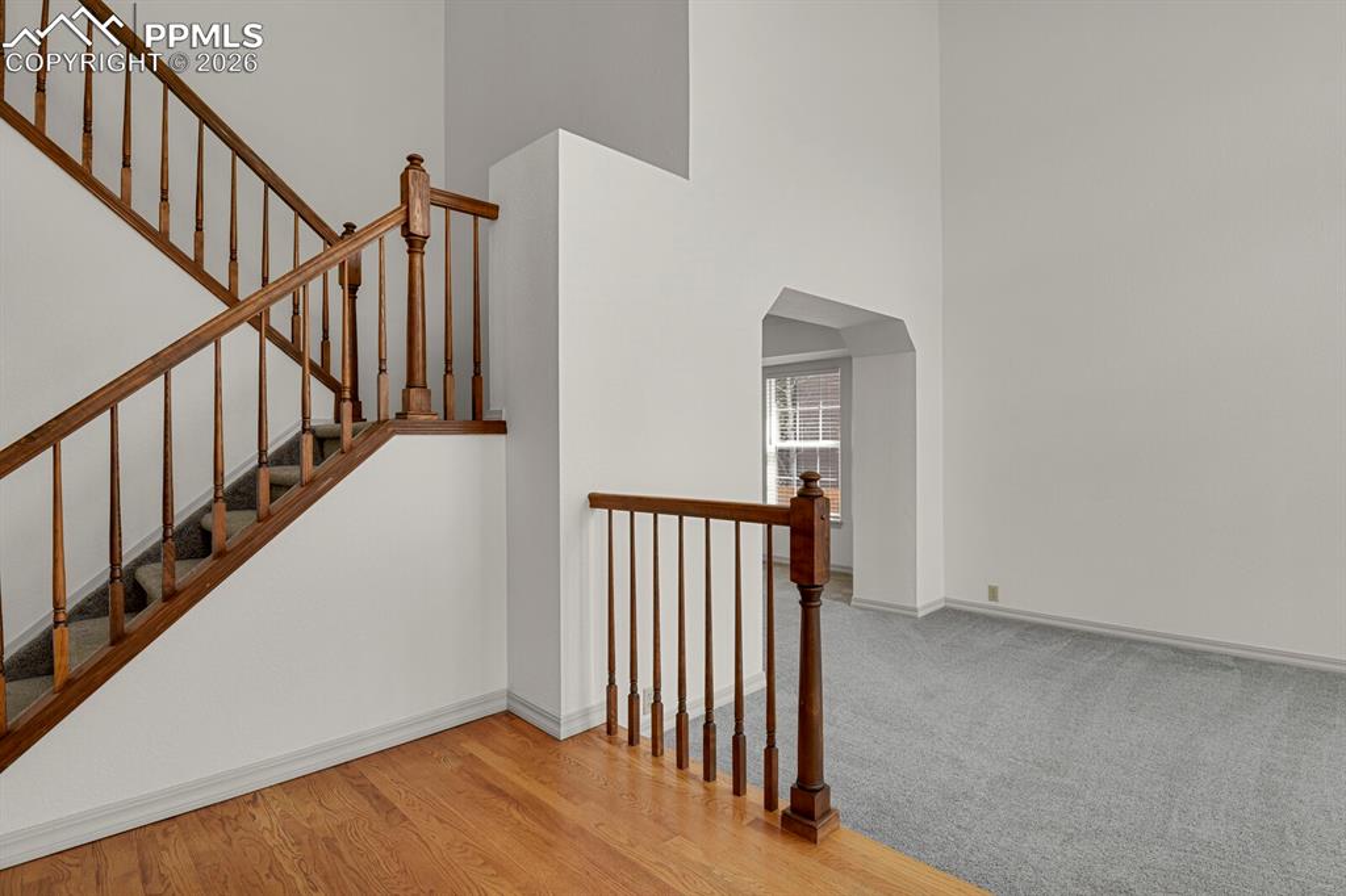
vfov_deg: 70.4
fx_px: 635
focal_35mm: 17
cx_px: 673
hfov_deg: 93.3
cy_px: 448
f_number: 8
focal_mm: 17
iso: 720
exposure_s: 1/20
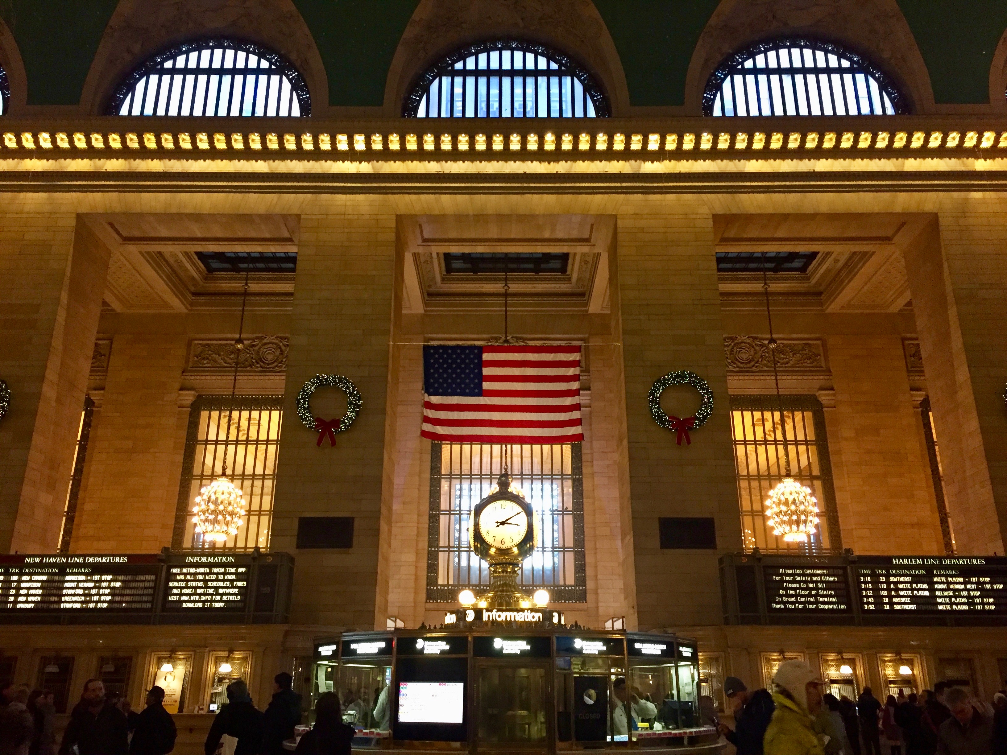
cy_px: 378
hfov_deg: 61.7
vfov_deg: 48.2
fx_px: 844
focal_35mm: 29
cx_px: 504
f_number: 2.2
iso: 250
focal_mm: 4.15
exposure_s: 1/30
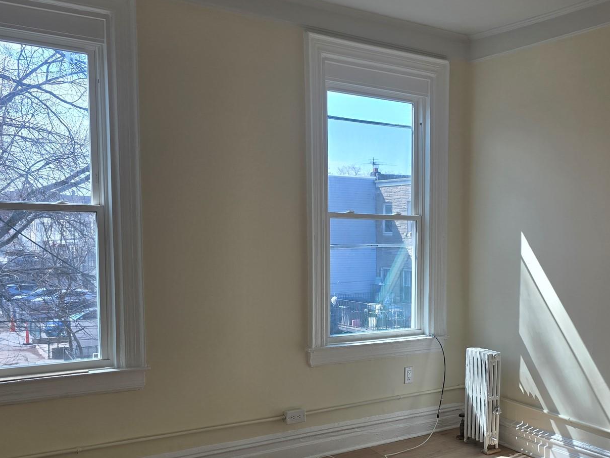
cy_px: 297
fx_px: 687
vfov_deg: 36.5
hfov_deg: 46.6
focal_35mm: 39
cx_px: 435
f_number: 1.7
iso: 12
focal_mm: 6.3
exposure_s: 1/156
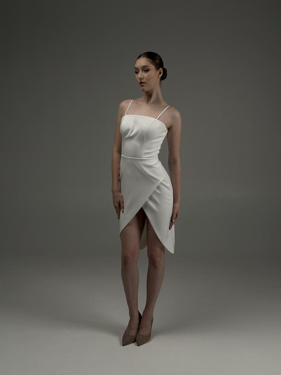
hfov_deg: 30.3
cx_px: 140
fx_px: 520
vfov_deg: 39.7
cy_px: 188
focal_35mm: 48
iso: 64
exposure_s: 1/681
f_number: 1.78
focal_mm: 6.86
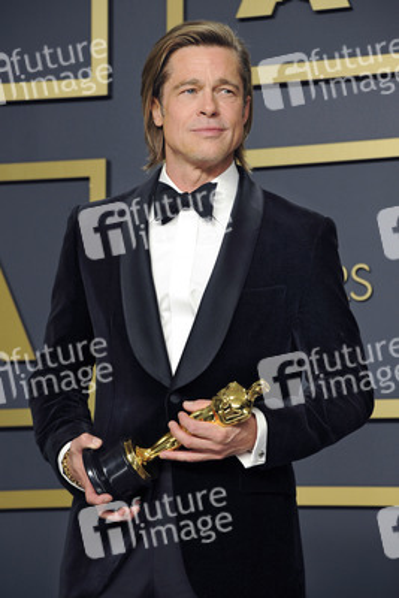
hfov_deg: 8.6
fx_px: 2657
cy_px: 299
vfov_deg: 12.8
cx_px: 200
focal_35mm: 160
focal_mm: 160
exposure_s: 1/125
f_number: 6.3
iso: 1600
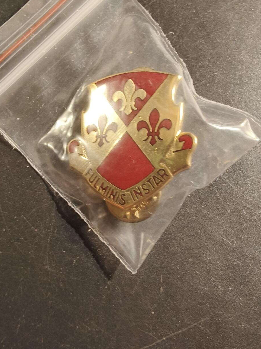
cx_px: 126
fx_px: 342
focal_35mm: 34
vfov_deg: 54.0
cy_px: 179
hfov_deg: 41.8
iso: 320
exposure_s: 1/33.3
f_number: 2
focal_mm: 2.32
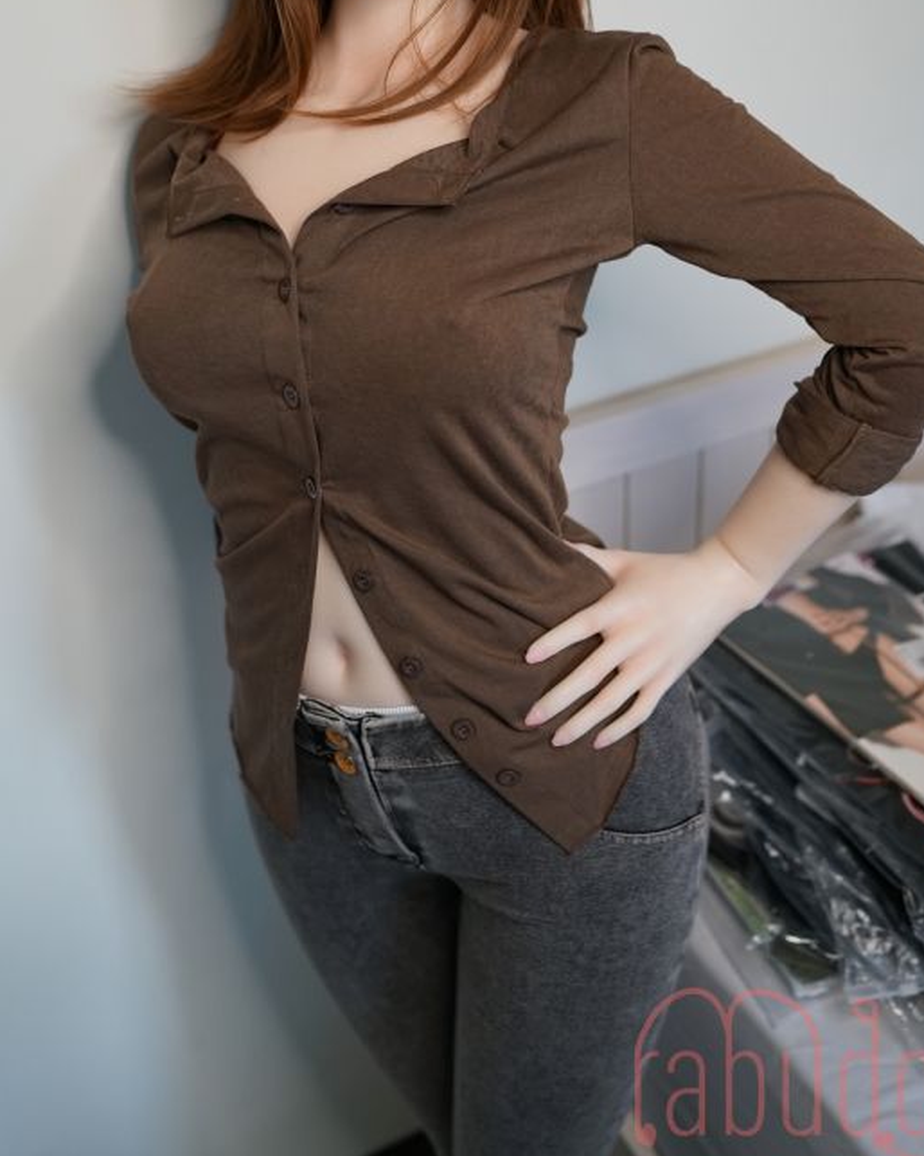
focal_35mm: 46
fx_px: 1573
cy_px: 358
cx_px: 476
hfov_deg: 32.7
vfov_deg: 39.7
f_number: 2.2
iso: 800
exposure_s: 1/160
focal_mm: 35
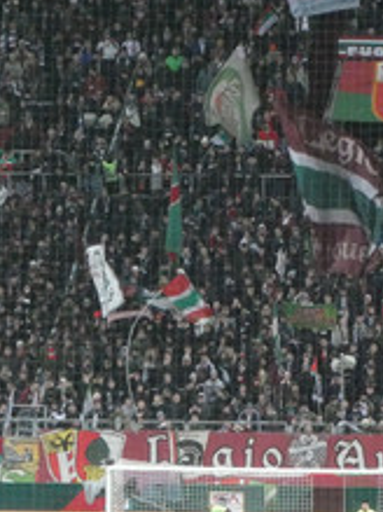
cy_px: 346
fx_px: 5818
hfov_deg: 3.8
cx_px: 334
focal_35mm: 394
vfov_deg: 5.0
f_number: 5.3
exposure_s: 1/80
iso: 1000
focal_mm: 24.2
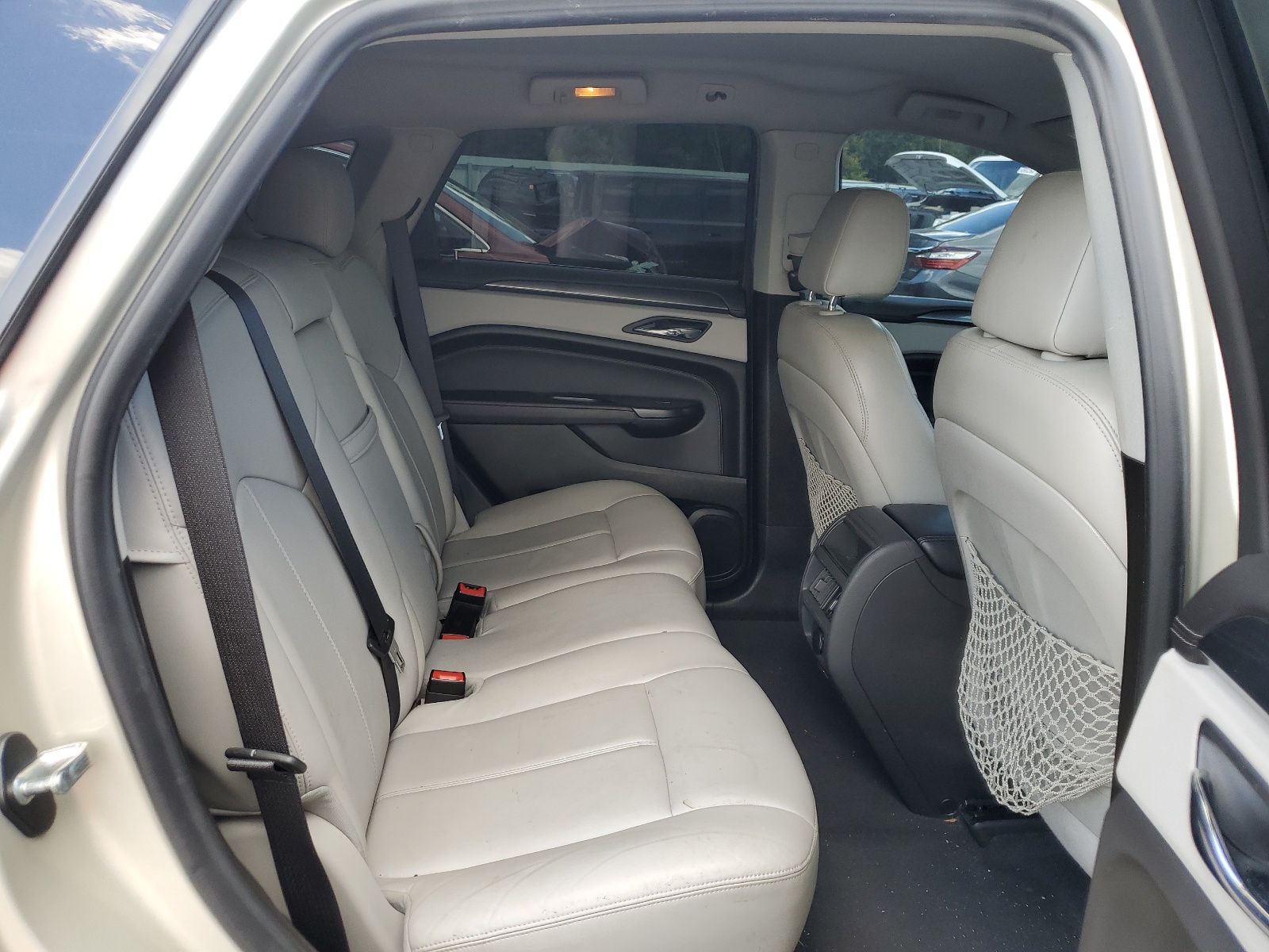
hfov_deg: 67.3
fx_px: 953
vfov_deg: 53.1
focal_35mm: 26
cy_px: 476
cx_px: 634
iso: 50
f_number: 1.5
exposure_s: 1/208
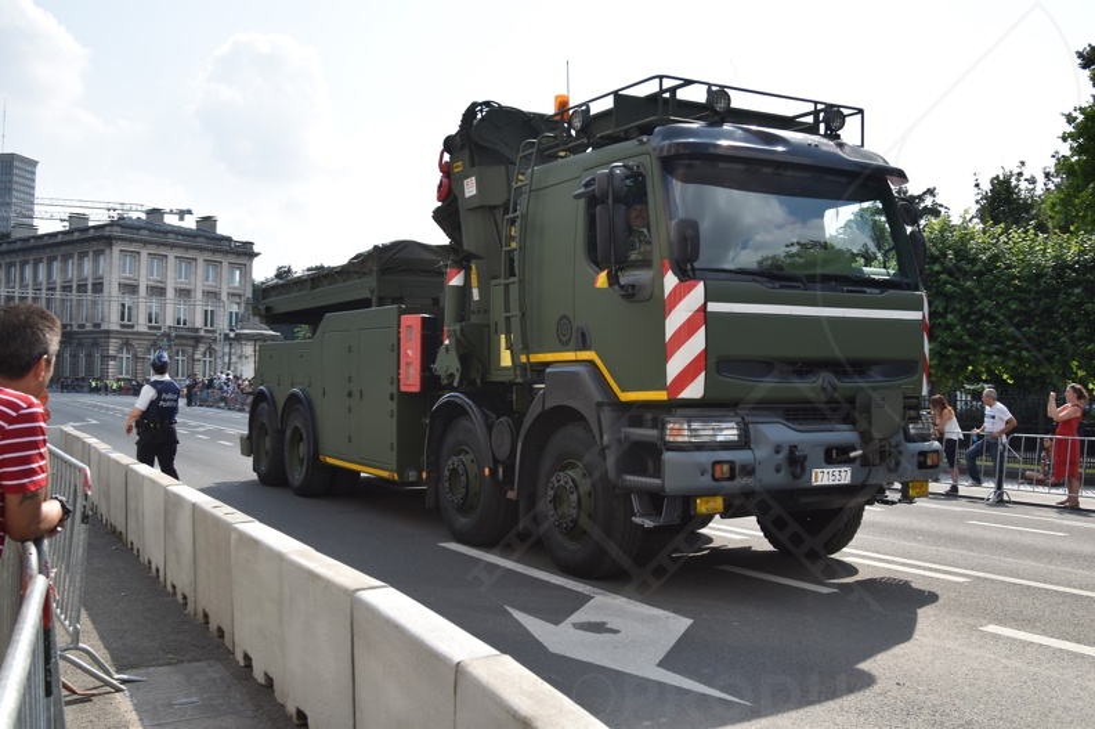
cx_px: 548
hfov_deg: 53.2
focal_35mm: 36
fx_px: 1094
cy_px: 364
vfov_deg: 36.8
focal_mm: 24
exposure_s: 1/250
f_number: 8
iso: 100
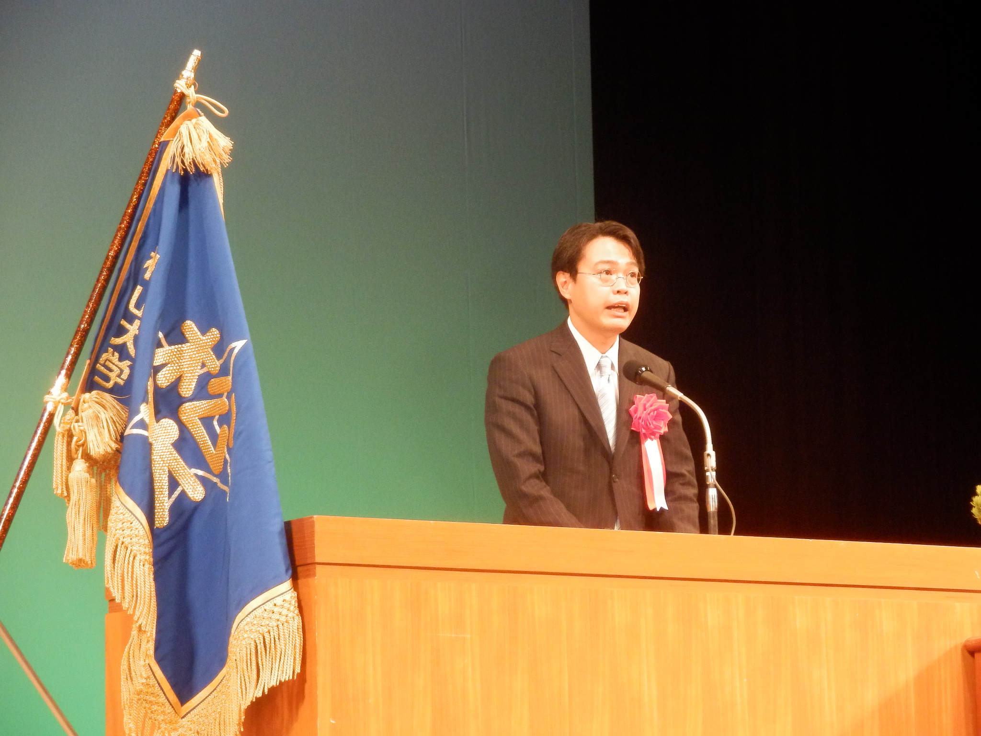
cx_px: 490
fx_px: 4704
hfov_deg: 11.9
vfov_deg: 8.9
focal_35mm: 166
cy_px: 368
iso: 800
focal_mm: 29.4
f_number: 5.9
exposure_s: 1/50
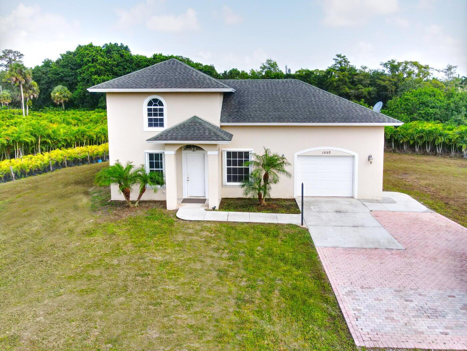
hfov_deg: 71.6
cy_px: 176
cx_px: 234
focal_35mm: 24
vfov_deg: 56.8
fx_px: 324
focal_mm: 4.5
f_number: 2.8
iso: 110
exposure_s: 1/500
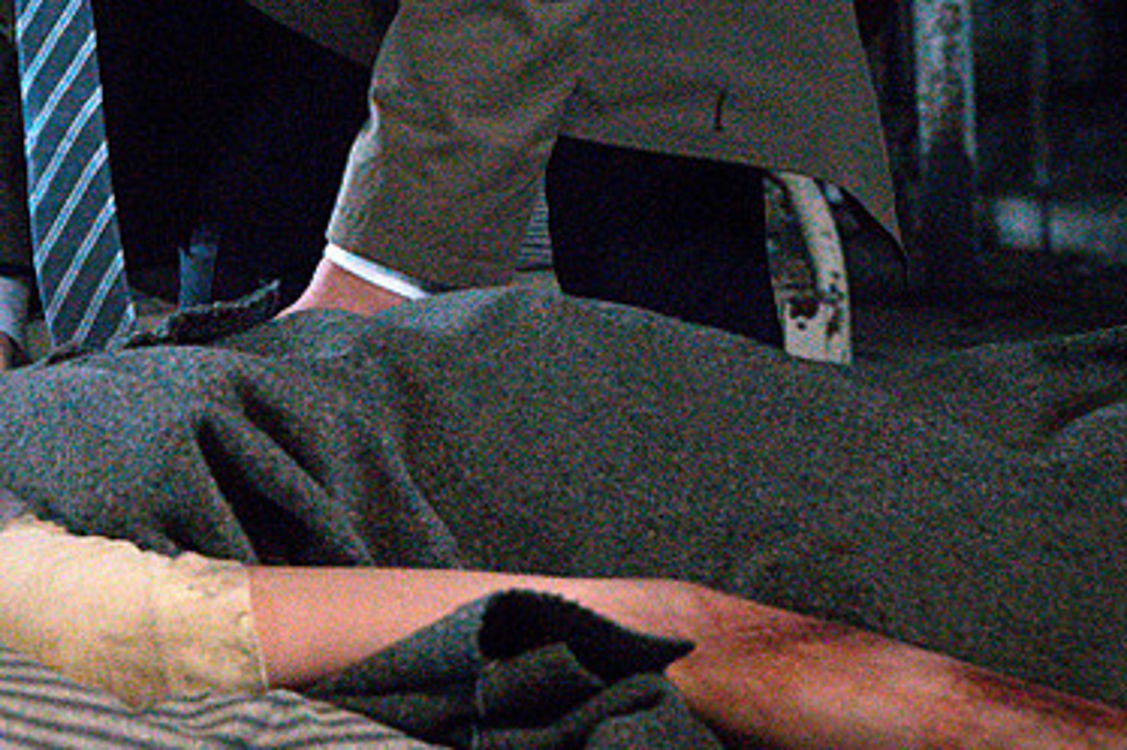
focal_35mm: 96
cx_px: 72
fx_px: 3004
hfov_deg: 20.7
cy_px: -9
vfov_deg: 14.0
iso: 16000
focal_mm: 46
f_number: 6.3
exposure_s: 1/125
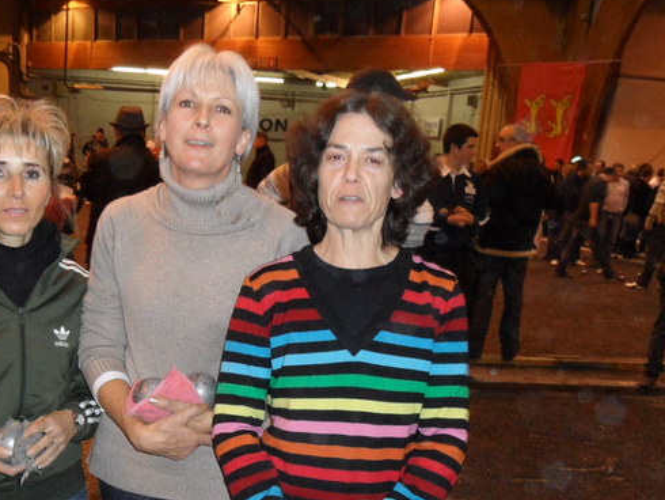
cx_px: 198
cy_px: 393
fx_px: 903
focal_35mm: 47
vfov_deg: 30.2
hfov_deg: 39.7
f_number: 3.2
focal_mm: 3.9
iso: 200
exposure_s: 1/30
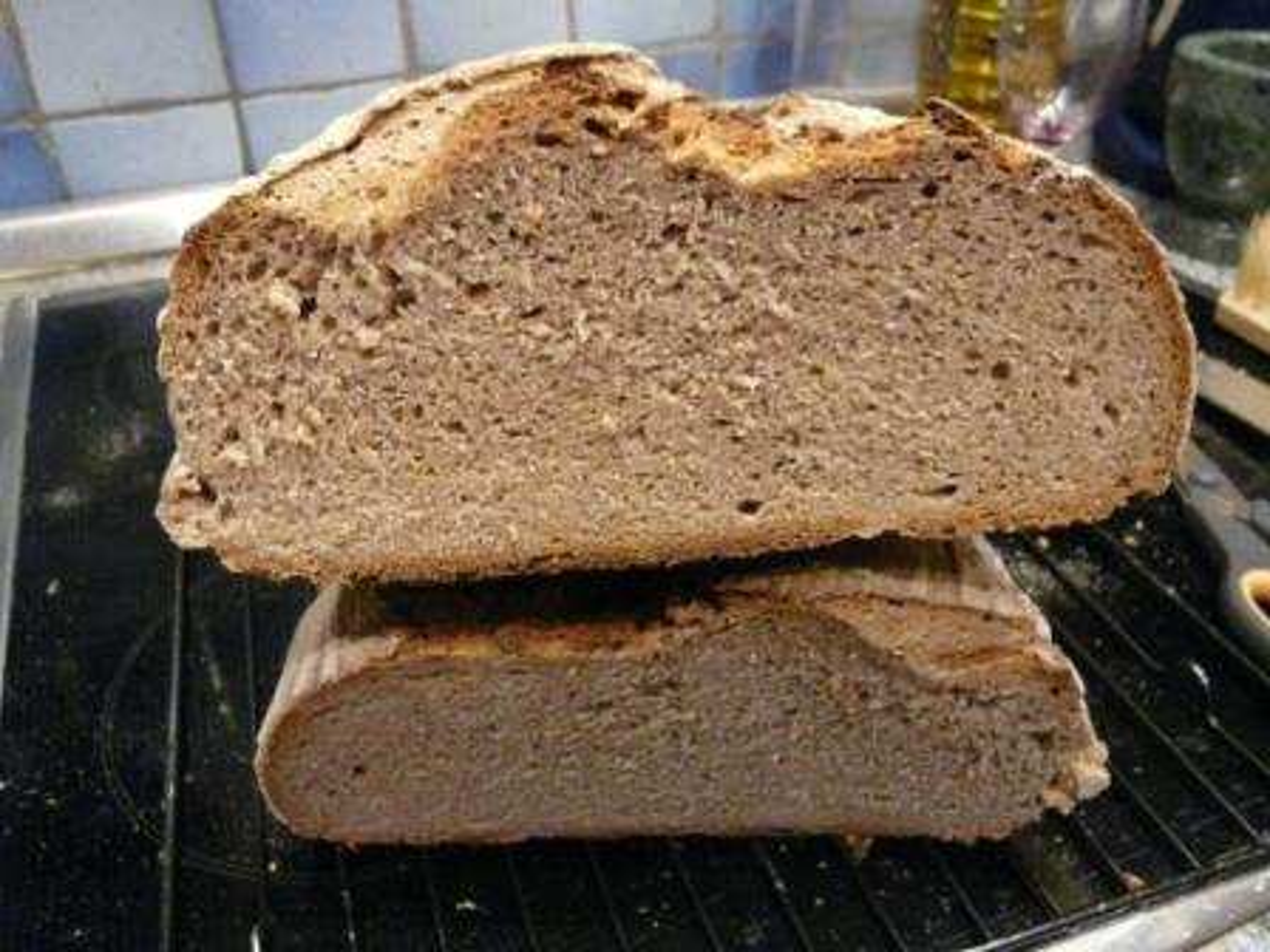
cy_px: 476
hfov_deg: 63.4
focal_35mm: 28
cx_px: 635
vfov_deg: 49.7
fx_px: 1027
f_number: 2.8
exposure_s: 1/15
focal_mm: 4.6
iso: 800
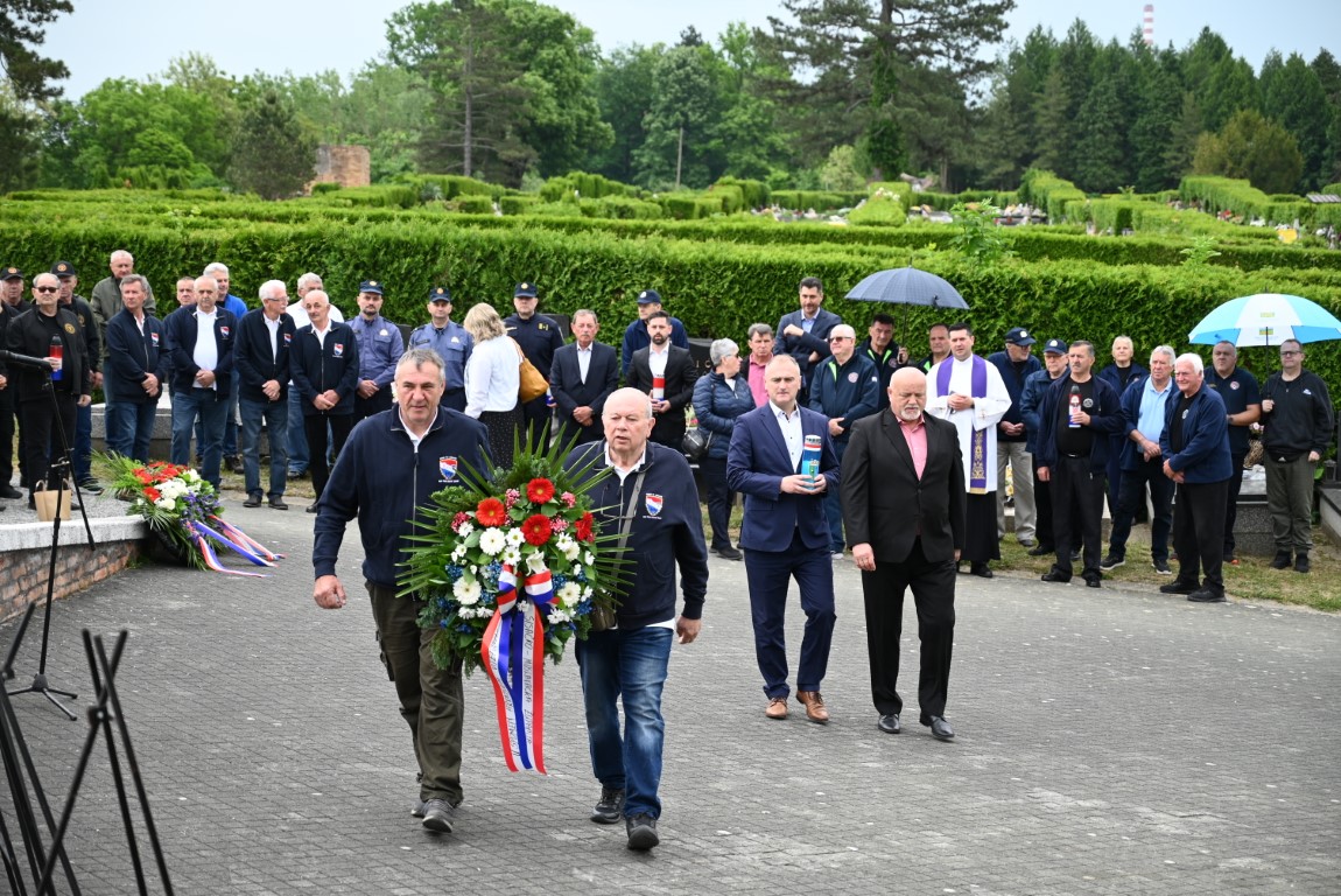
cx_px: 670
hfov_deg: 28.8
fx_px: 2609
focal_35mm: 70
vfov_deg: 19.5
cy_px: 448
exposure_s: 1/250
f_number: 4
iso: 220
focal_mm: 70
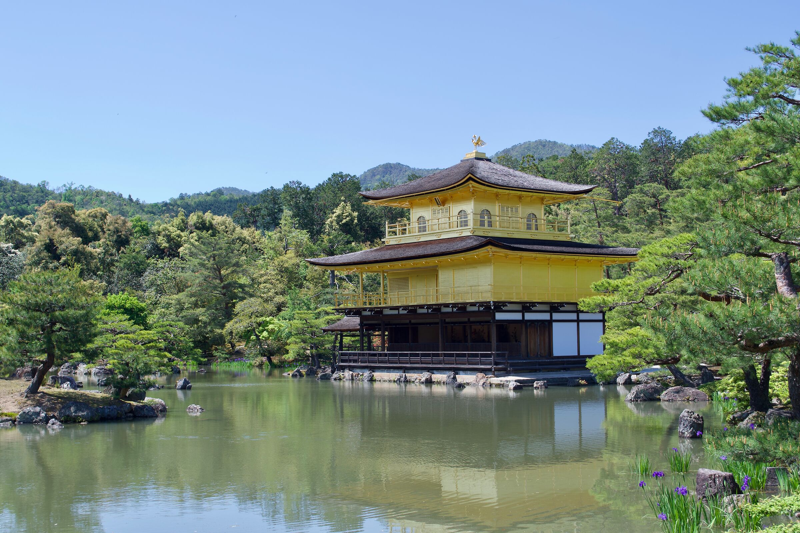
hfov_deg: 41.1
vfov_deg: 28.1
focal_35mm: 48
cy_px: 266
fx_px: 1067
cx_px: 400
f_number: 8
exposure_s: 1/100
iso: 50
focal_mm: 32
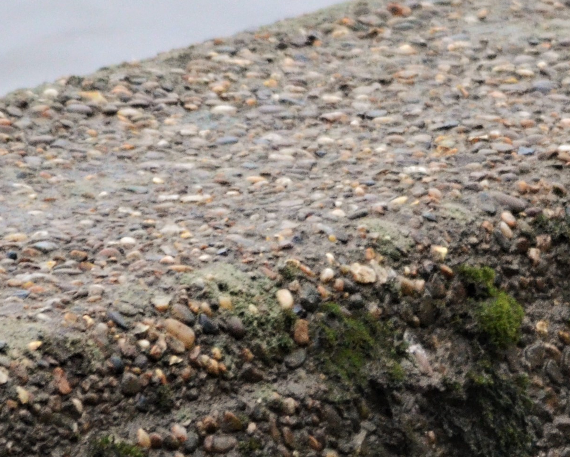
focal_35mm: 1872
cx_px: 705
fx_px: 31590
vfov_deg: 0.8
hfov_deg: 1.0
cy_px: 349
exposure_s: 1/800
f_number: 6.3
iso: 2500
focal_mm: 500
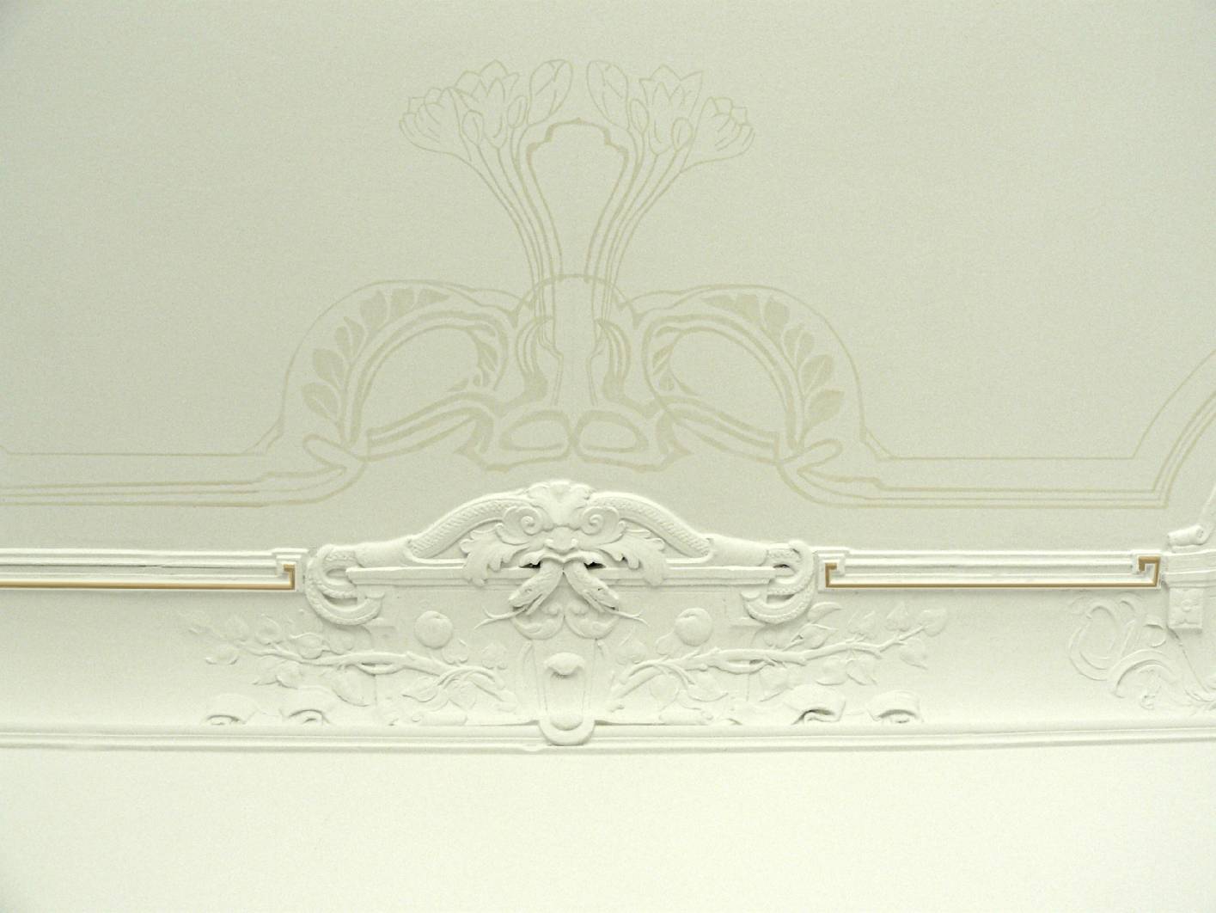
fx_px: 1265
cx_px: 608
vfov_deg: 39.7
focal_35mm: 36
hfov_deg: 51.3
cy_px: 456
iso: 100
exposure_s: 1/100
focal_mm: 6
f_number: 3.6
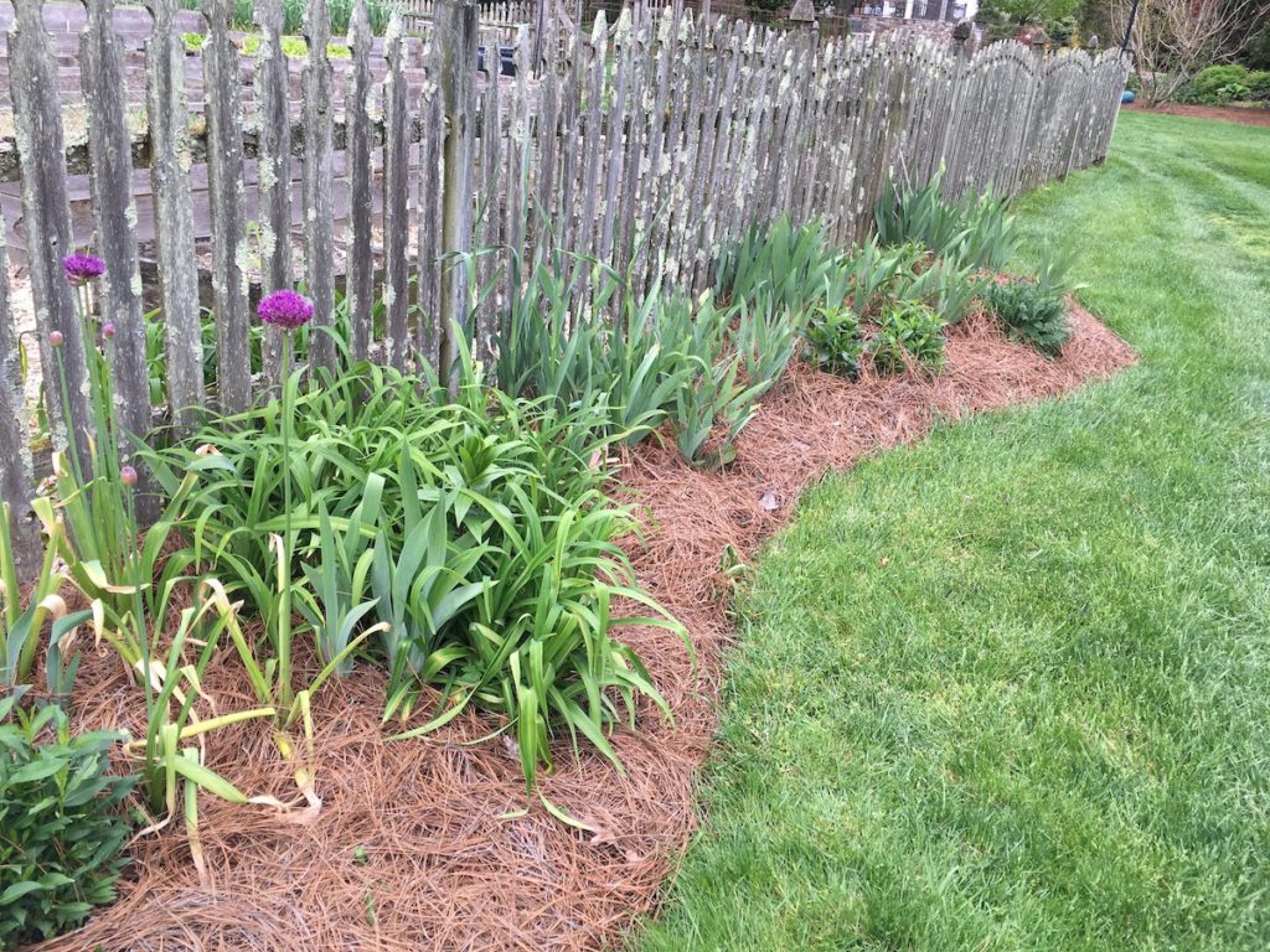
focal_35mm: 29
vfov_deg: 48.2
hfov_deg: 61.7
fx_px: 1064
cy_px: 476
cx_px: 635
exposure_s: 1/224
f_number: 2.2
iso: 25
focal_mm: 4.15
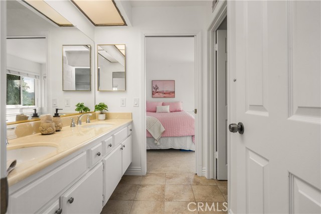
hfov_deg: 93.3
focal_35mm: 17
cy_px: 107
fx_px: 151
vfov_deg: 70.4
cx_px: 160
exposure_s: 1/13
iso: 100
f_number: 9
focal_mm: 17
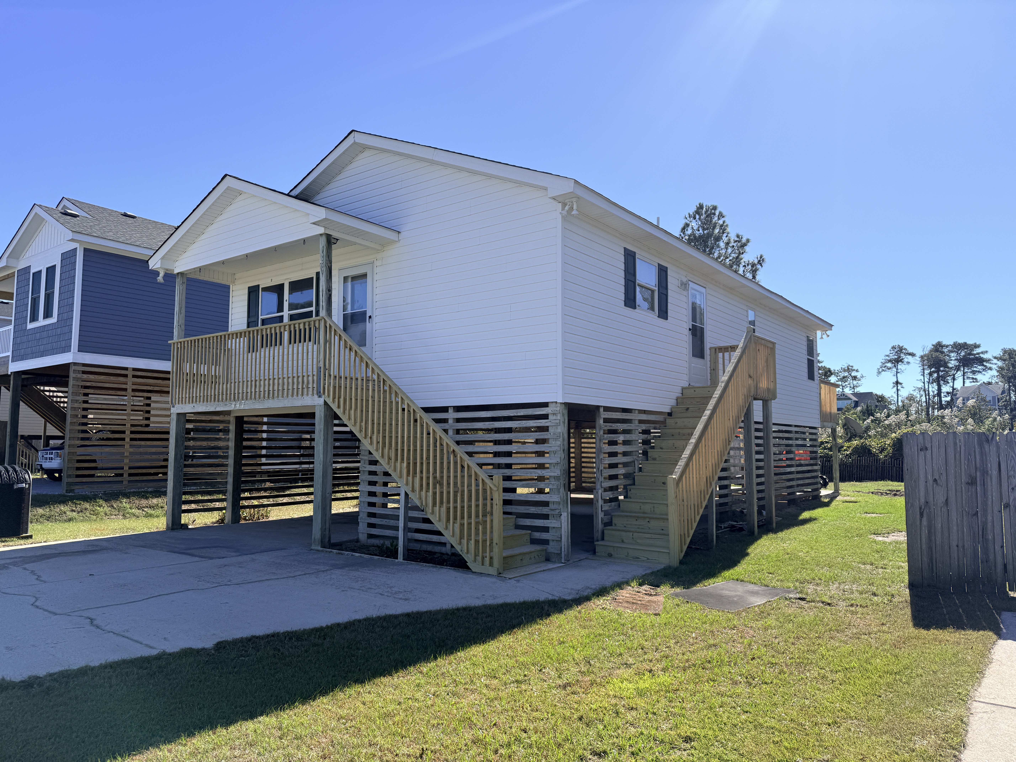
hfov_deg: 71.6
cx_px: 508
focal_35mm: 24
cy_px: 381
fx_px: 704
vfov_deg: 56.8
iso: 80
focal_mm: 6.76
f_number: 1.78
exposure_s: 1/4167
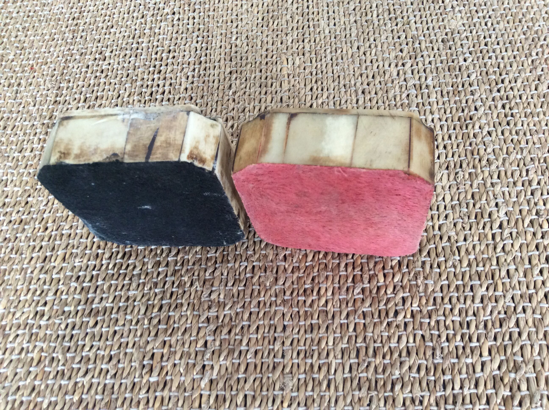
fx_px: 507
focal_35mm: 32
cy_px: 205
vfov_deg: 44.1
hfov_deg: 56.9
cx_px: 274
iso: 125
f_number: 2.4
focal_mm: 3.3
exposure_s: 1/25
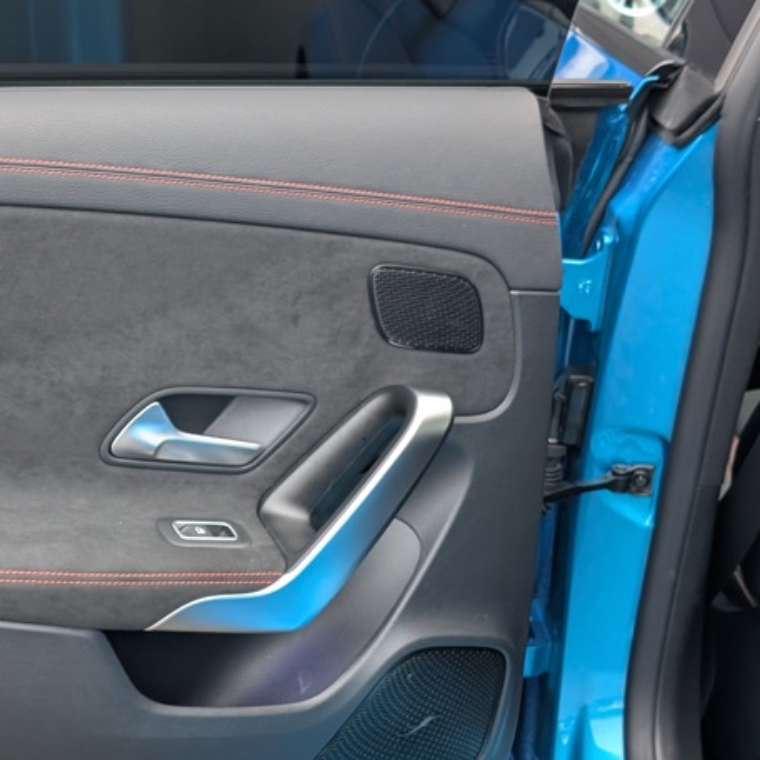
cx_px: 200
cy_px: 447
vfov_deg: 22.7
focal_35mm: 76
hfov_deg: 22.6
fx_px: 1888
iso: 110
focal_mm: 6.9
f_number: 1.68
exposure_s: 1/49.5
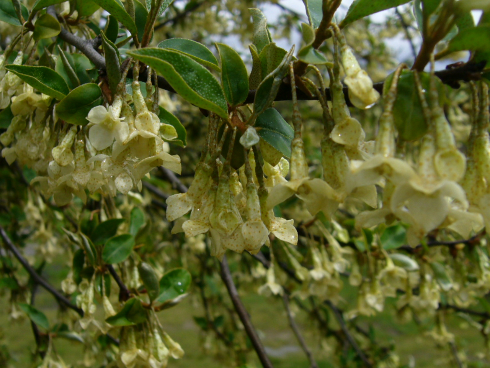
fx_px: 495
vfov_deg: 40.7
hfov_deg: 52.6
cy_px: 184
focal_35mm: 35
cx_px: 245
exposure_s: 1/400
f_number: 5.6
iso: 80
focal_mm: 5.8
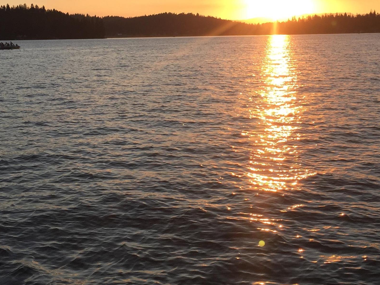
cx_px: 242
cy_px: 117
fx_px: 615
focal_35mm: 56
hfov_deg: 34.1
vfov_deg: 26.1
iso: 32
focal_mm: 4.15
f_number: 2.2
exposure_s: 1/1319
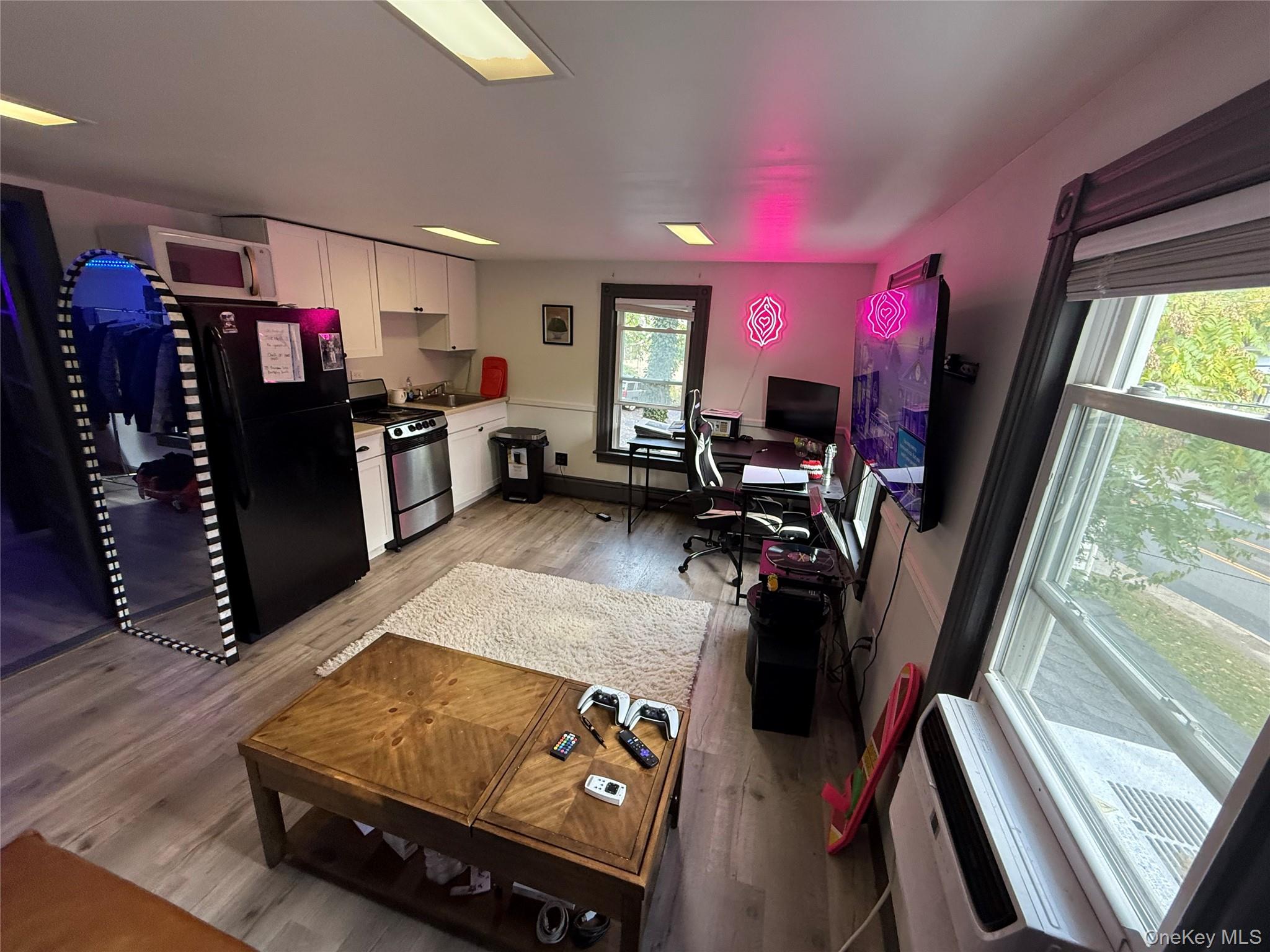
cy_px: 476
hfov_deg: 102.1
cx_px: 635
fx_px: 514
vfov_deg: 85.7
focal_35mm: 14
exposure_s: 1/60
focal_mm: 2.22
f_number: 2.2
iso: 250
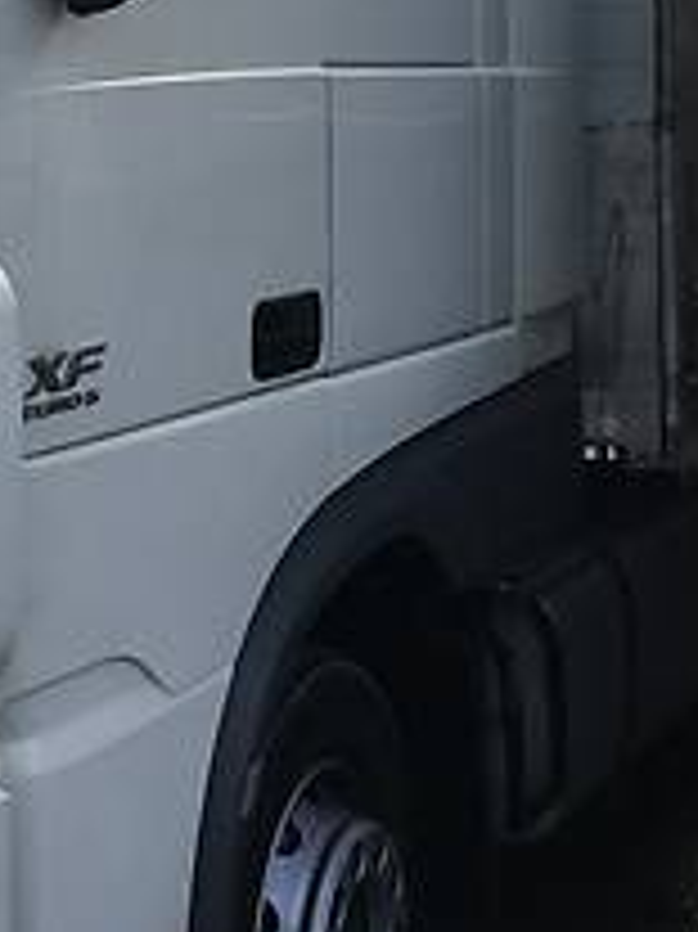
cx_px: -180
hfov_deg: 16.7
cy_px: 36
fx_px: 2261
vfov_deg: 22.5
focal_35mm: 84
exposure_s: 1/561
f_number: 2.2
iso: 25
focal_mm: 4.2
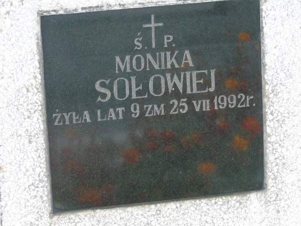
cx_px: 150
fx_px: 1617
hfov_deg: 10.6
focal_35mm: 186
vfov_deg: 8.0
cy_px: 113
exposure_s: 1/160
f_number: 5
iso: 800
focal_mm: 33
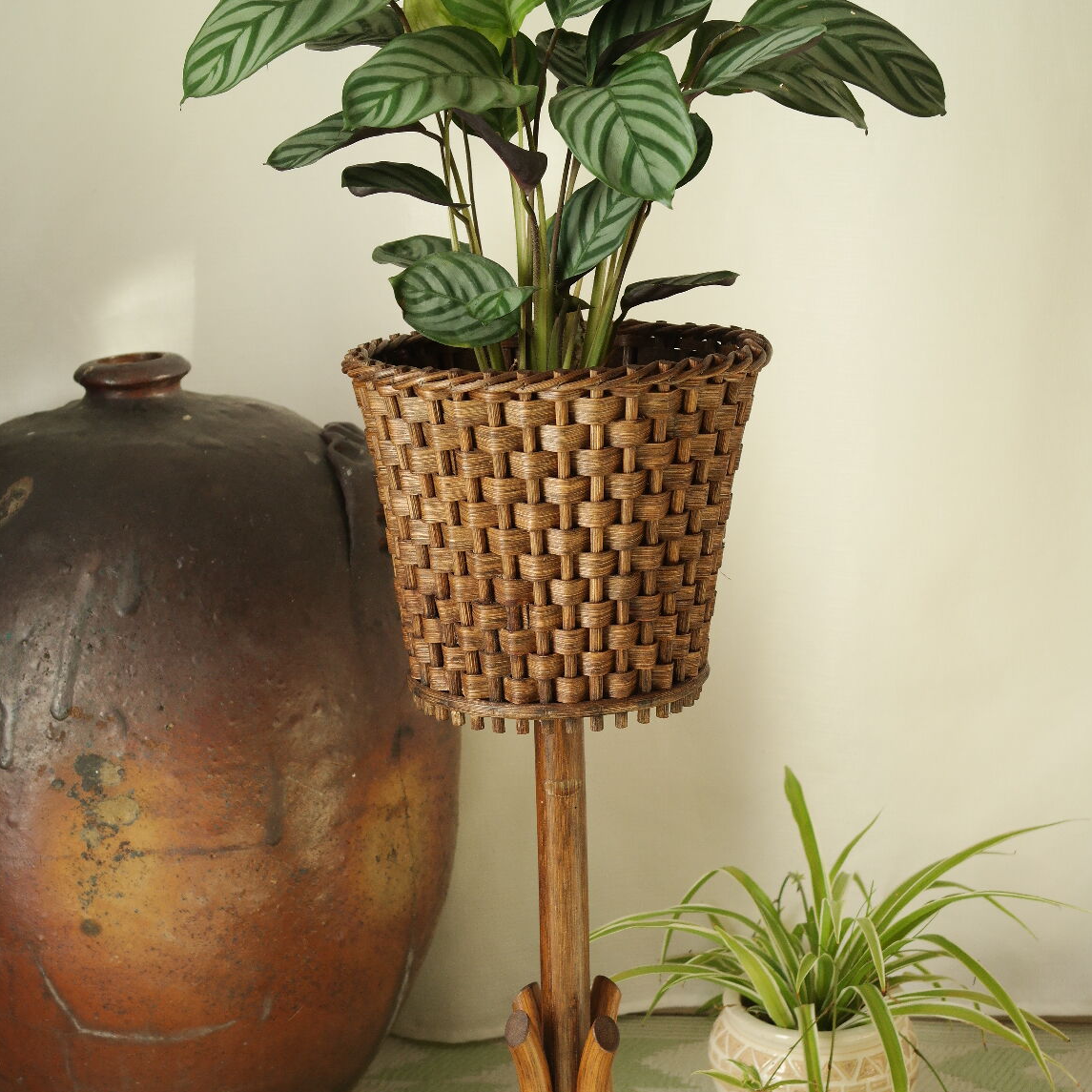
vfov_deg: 25.3
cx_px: 546
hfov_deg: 25.4
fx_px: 2427
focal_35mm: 68
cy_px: 687
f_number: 5
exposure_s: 1/30
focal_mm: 35
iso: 400
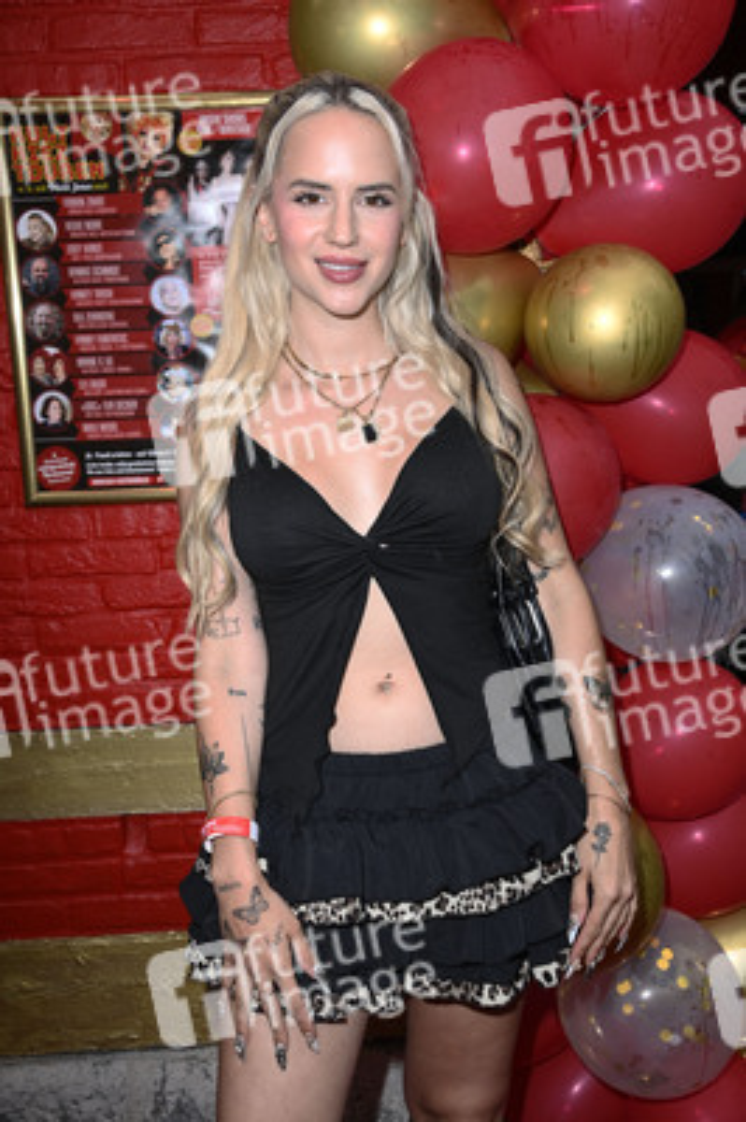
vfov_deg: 43.6
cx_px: 373
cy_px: 561
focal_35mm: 45
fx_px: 1401
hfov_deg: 29.8
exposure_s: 1/250
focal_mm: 45
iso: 1000
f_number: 5.6
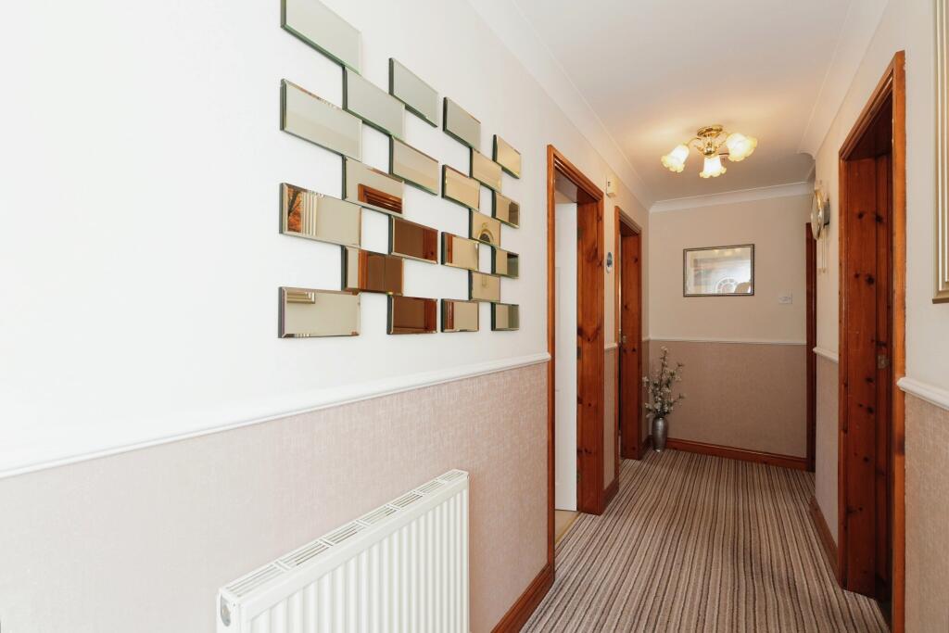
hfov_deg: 95.0
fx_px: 435
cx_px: 474
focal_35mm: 16
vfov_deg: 72.1
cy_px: 316
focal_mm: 11
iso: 400
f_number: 4
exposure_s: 1/160
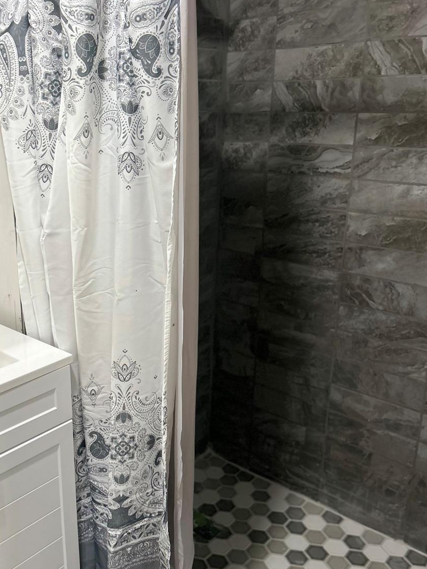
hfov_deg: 39.1
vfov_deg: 51.3
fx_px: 592
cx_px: 137
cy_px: 276
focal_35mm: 36
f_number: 1.5
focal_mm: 5.7
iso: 200
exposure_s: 1/60
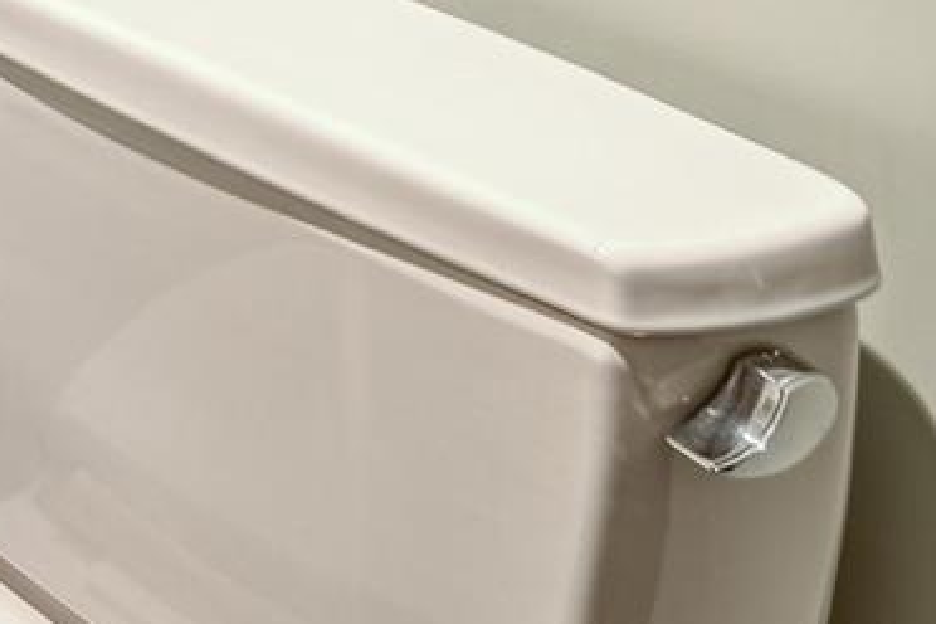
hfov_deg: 17.9
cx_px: -956
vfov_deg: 13.1
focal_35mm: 77
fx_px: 2002
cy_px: -901
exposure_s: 1/40
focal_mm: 14
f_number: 8
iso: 160
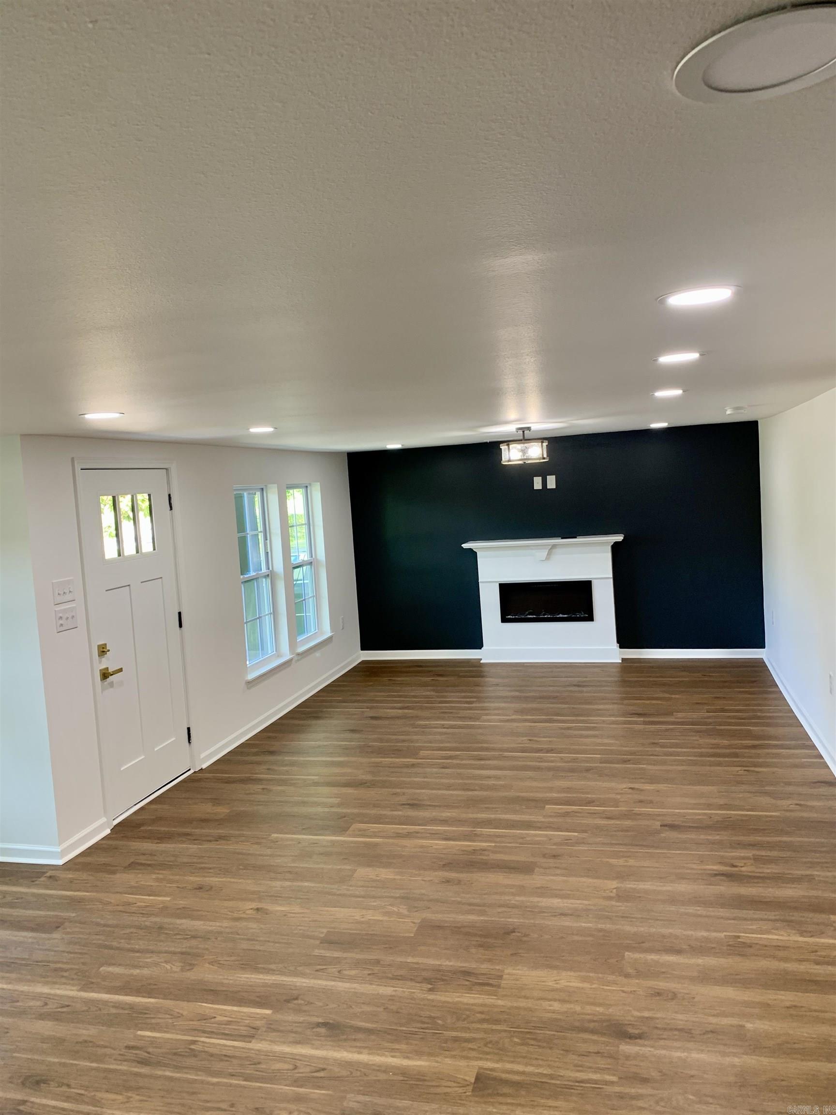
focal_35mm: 26
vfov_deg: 67.3
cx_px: 418
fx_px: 837
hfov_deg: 53.1
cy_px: 558
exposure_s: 1/60
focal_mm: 4.25
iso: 100
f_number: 1.8
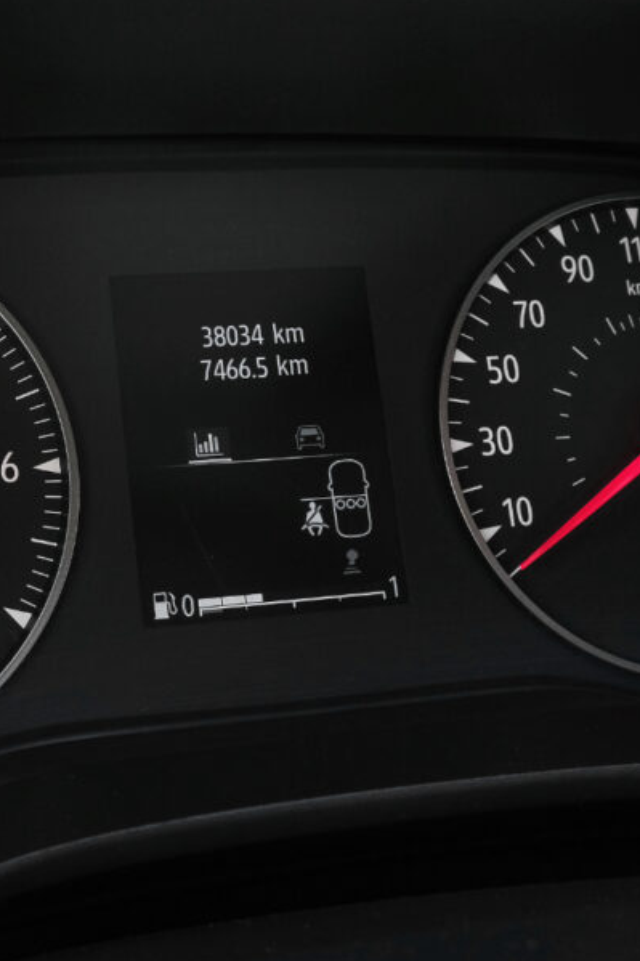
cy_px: 448
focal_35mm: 53
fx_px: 1414
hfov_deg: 25.3
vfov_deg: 37.5
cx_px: 188
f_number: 9
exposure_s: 1/125
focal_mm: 20.9
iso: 2000
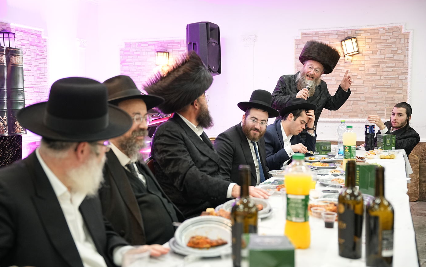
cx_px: 212
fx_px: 477
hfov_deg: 48.1
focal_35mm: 41
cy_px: 129
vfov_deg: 31.2
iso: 3200
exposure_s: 1/320
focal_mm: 40.1
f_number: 2.8
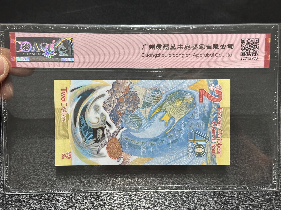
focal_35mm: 48
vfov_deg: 30.3
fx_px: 390
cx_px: 140
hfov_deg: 39.7
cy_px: 105
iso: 160
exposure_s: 1/50
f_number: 1.78
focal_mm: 6.86
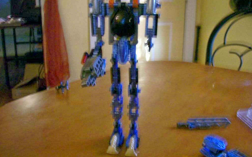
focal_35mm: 39
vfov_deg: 32.7
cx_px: 127
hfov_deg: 50.4
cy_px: 65
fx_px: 268
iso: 160
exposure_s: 1/8
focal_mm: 6
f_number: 2.7
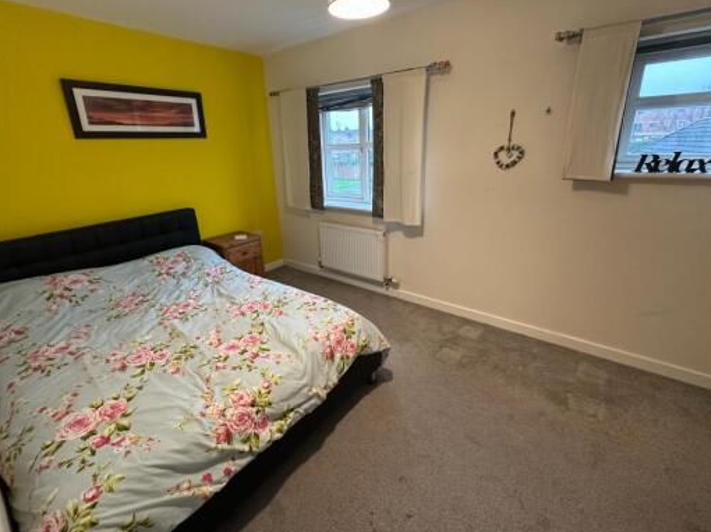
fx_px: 328
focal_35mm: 16
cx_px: 355
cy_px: 244
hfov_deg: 94.5
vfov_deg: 77.9
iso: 320
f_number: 2.2
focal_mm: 2.22
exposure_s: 1/90
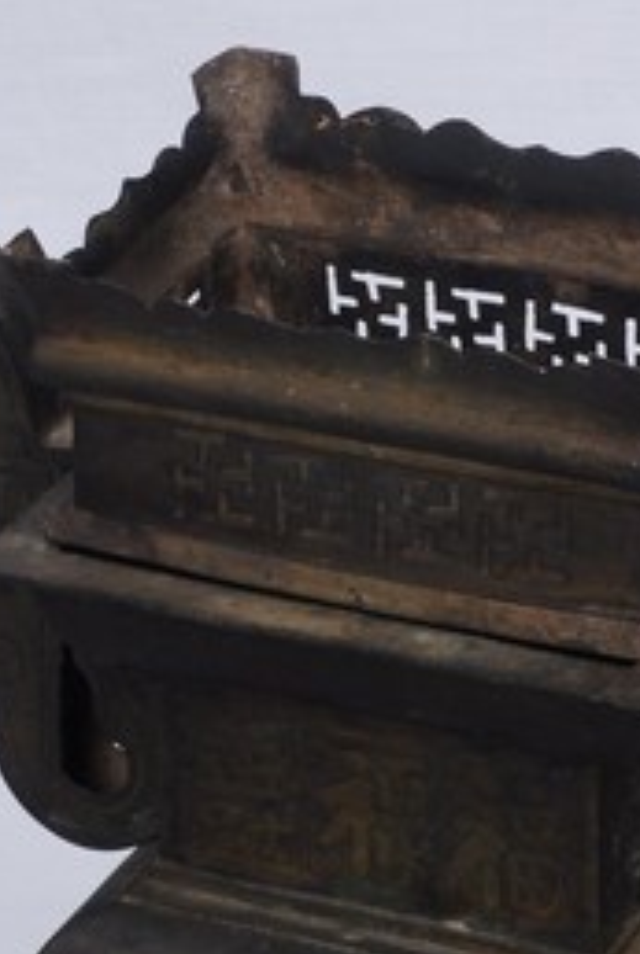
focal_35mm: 223
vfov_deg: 9.2
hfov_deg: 6.2
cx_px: 451
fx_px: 5922
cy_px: 610
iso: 100
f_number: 22
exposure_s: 1/100
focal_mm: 60
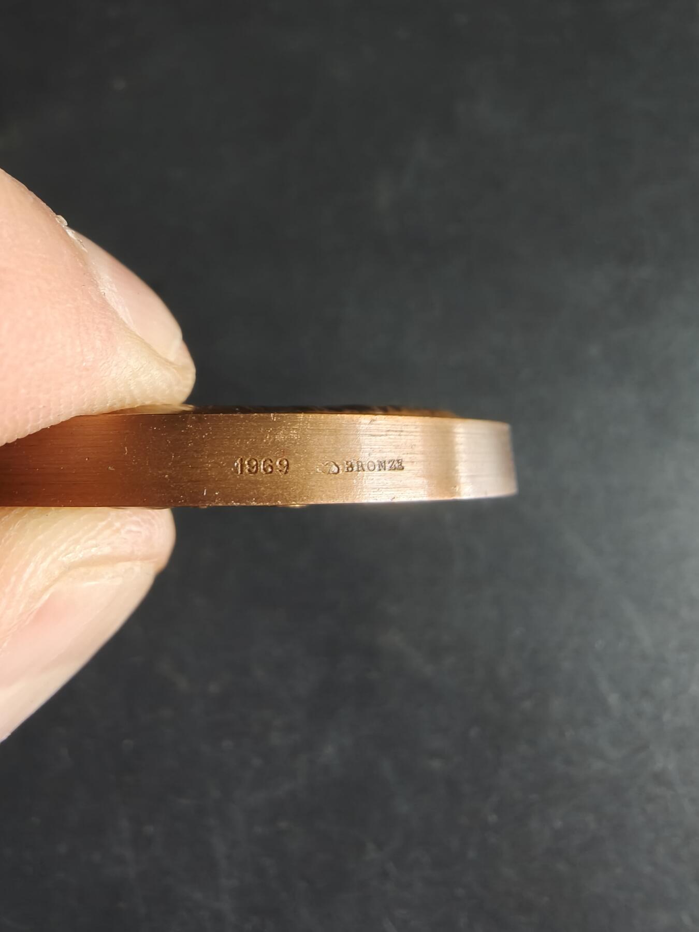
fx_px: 619
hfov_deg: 58.9
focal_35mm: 23
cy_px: 466
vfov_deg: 73.9
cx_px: 350
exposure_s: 1/50
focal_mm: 2.32
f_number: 2
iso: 320
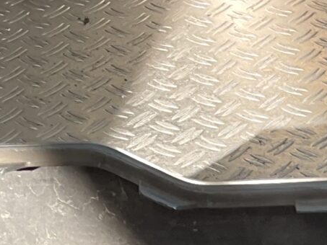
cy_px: 495
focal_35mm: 164
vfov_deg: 8.6
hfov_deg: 11.5
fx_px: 1550
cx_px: 507
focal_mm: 3
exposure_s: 1/126
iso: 16
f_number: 1.8
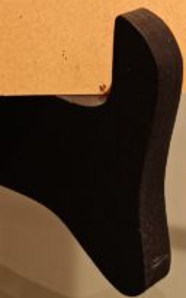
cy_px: -164
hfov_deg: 10.1
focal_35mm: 127
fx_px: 1031
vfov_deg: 15.1
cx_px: -70
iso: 429
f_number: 1.88
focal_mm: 5.59
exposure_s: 1/101
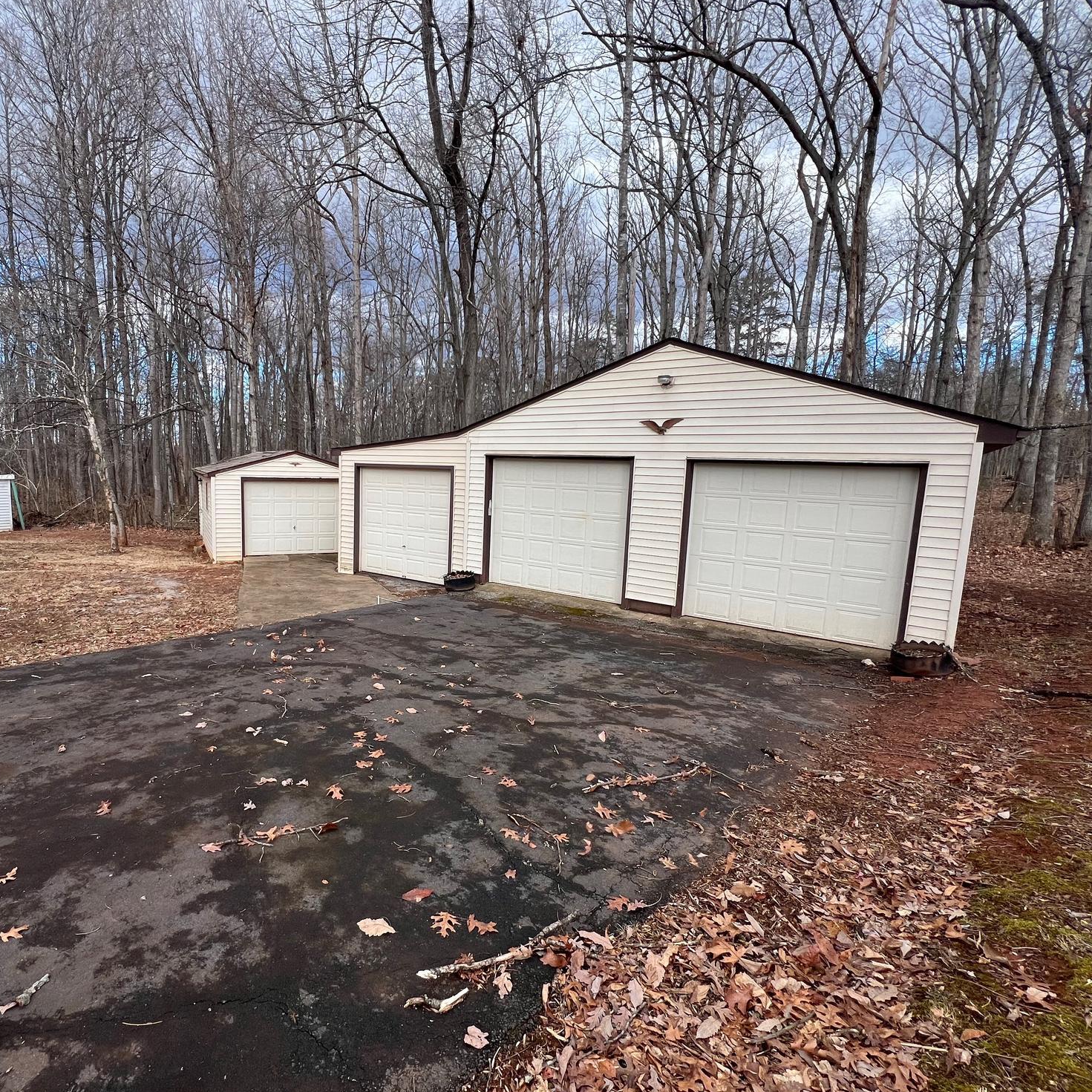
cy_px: 542
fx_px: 571
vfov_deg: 87.4
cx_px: 428
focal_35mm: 16
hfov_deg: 86.1
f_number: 1.8
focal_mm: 1.57
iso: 32
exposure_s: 1/428
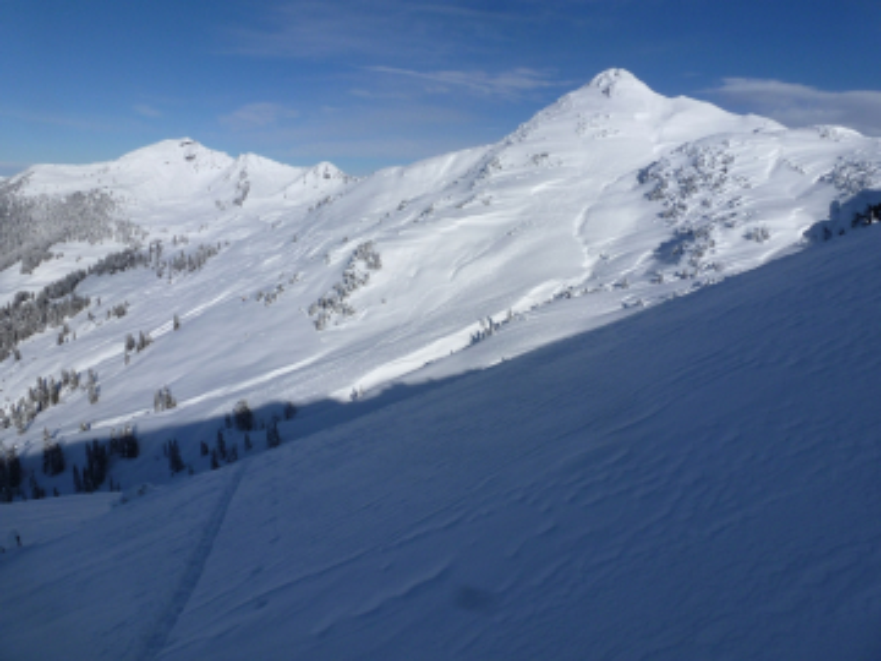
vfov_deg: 56.8
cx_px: 440
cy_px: 330
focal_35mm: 24
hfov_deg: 71.6
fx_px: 611
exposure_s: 1/800
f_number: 6.3
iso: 100
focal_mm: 4.3
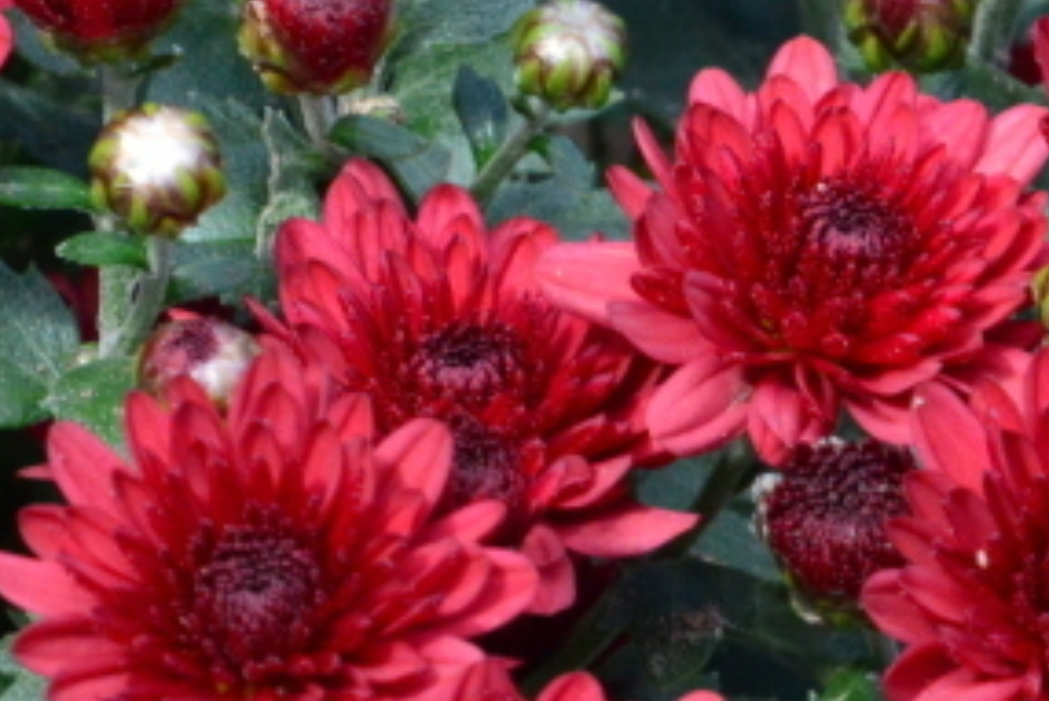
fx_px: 46935
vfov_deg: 0.9
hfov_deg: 1.3
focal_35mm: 1610
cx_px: 1100
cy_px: 773
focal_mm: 300
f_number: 16
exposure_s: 1/250
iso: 1400
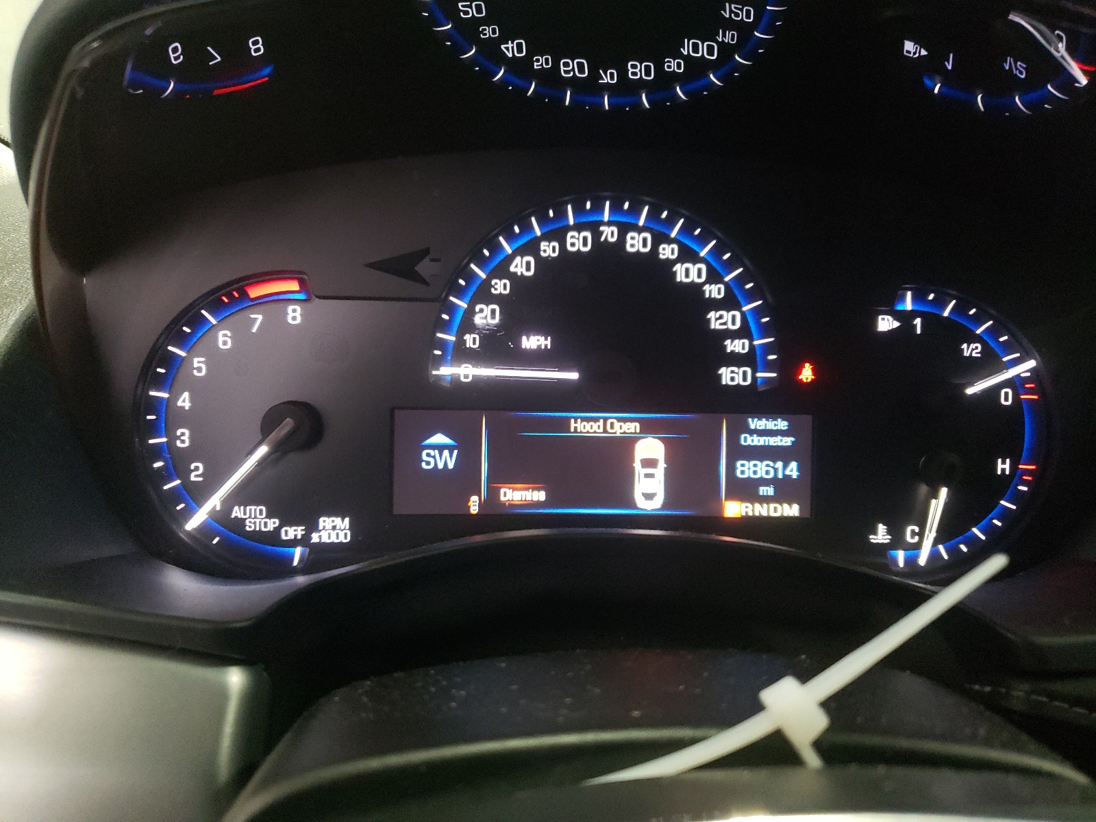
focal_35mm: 26
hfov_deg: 67.3
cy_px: 411
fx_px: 823
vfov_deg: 53.1
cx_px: 548
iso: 466
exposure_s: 1/30
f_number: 1.5
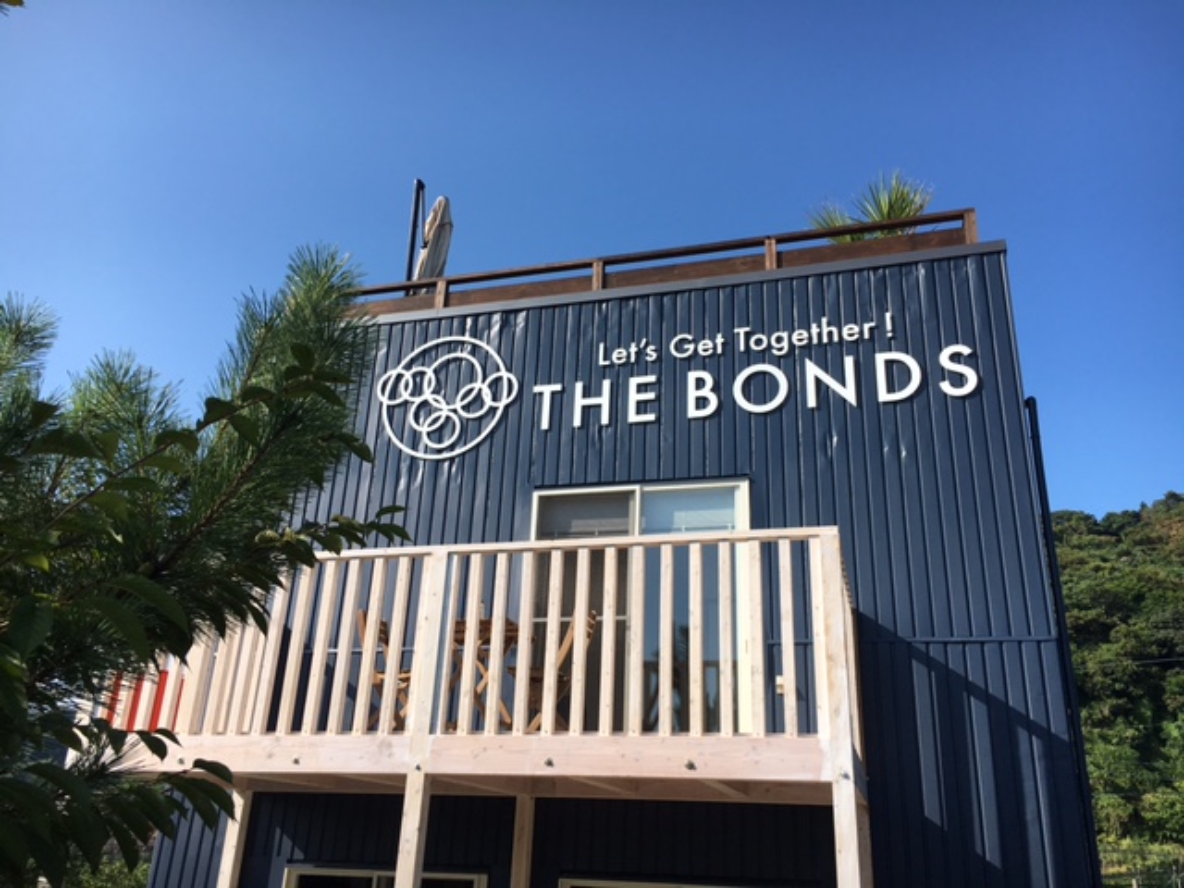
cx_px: 592
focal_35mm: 29
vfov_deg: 48.2
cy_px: 444
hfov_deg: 61.7
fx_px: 992
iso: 25
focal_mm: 4.15
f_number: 2.2
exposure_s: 1/1709
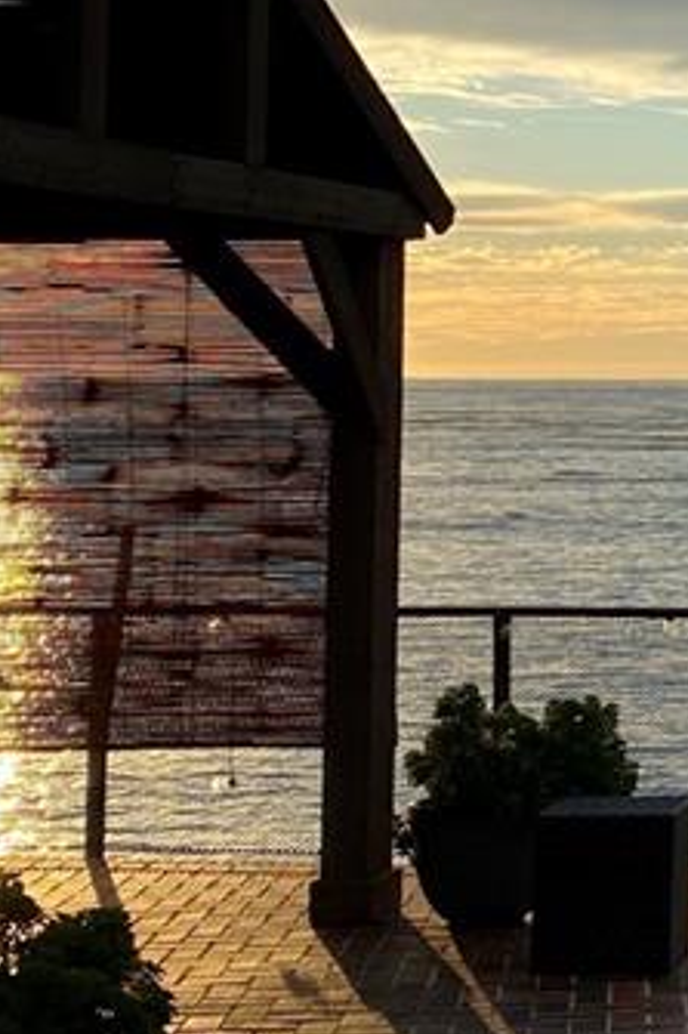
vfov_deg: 20.9
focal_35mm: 97
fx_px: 2783
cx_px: 1163
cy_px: 287
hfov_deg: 13.0
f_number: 1.8
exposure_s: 1/2183
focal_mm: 4.25
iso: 32
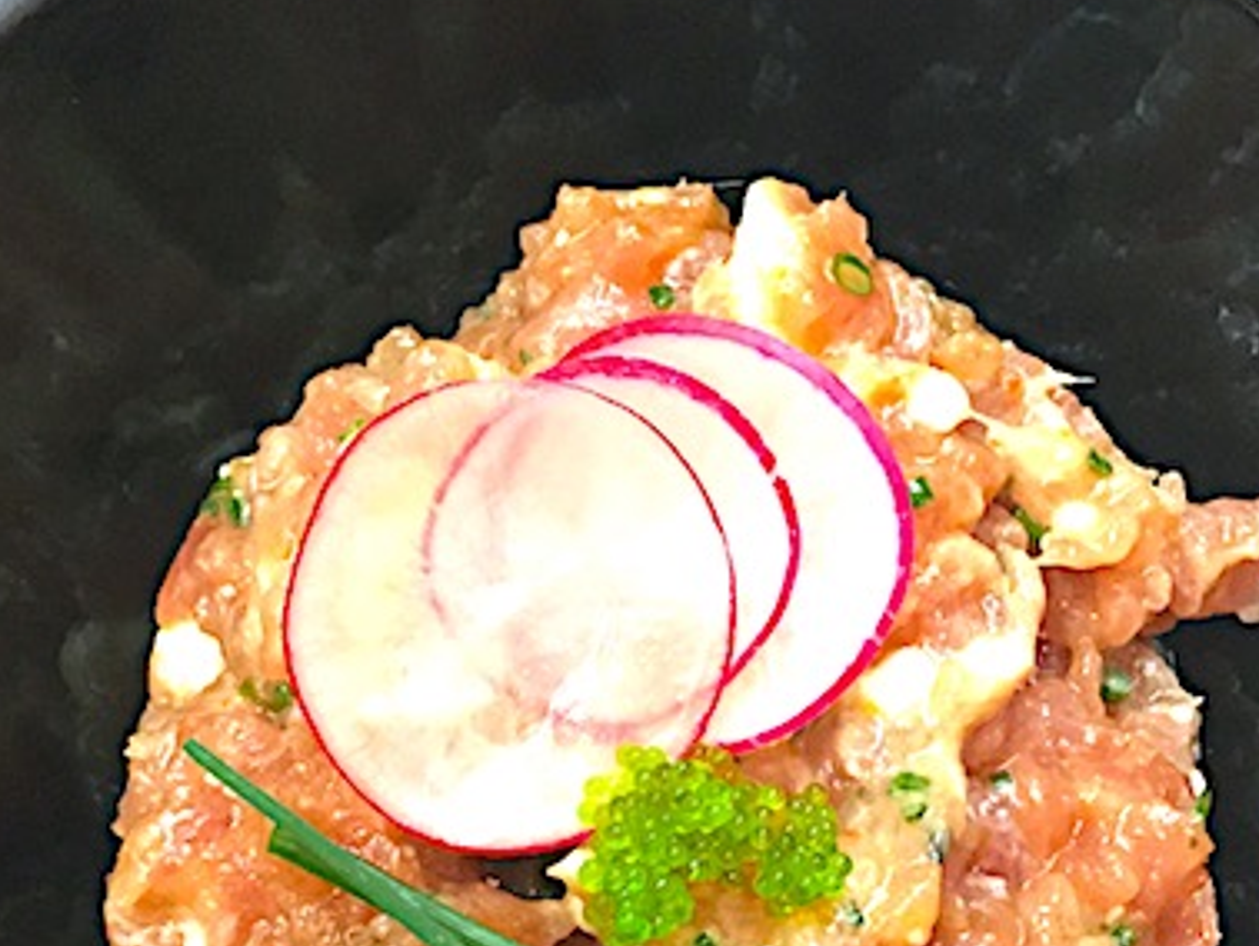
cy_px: 804
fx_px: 2511
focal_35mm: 69
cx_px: 630
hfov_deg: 28.1
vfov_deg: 21.0
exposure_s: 1/17
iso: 200
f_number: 2.2
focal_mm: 4.15
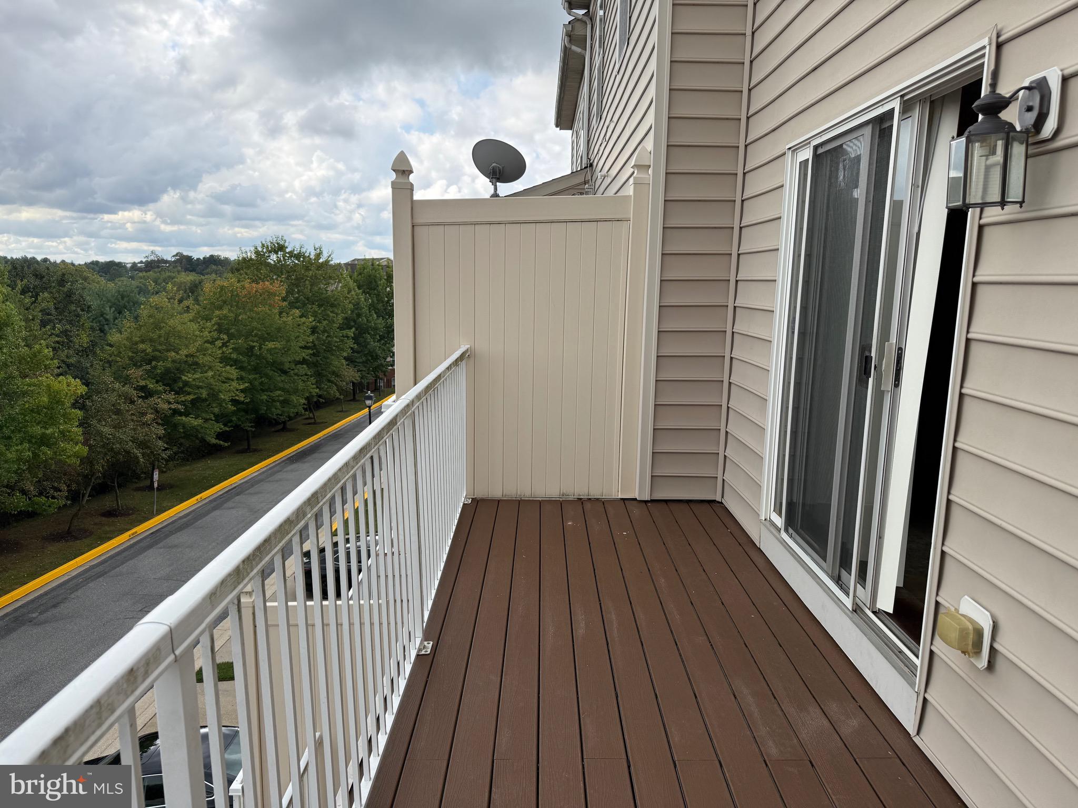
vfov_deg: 56.8
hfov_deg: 71.6
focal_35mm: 24
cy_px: 404
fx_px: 747
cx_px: 539
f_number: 1.78
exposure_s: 1/1314
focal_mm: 6.76
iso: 100
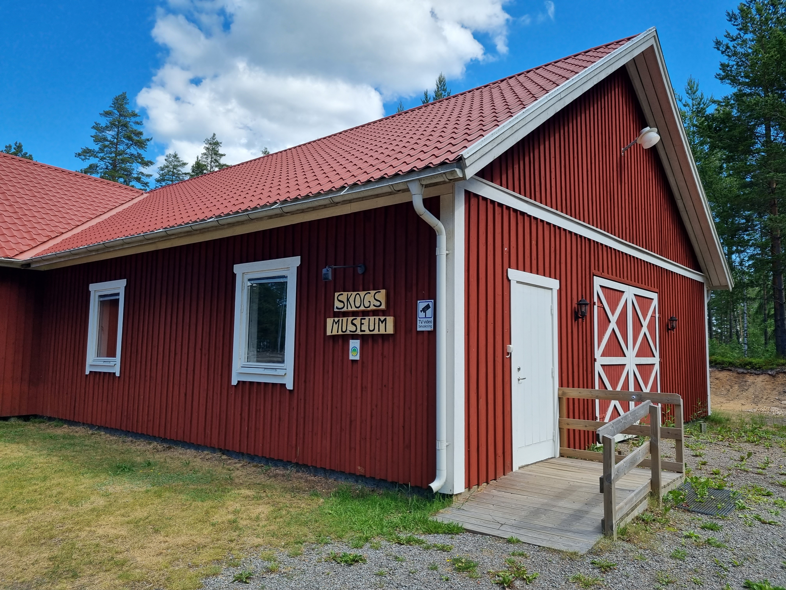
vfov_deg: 53.1
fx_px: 590
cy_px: 295
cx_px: 393
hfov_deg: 67.3
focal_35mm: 26
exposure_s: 1/1380
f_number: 1.8
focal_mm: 5.4
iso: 50
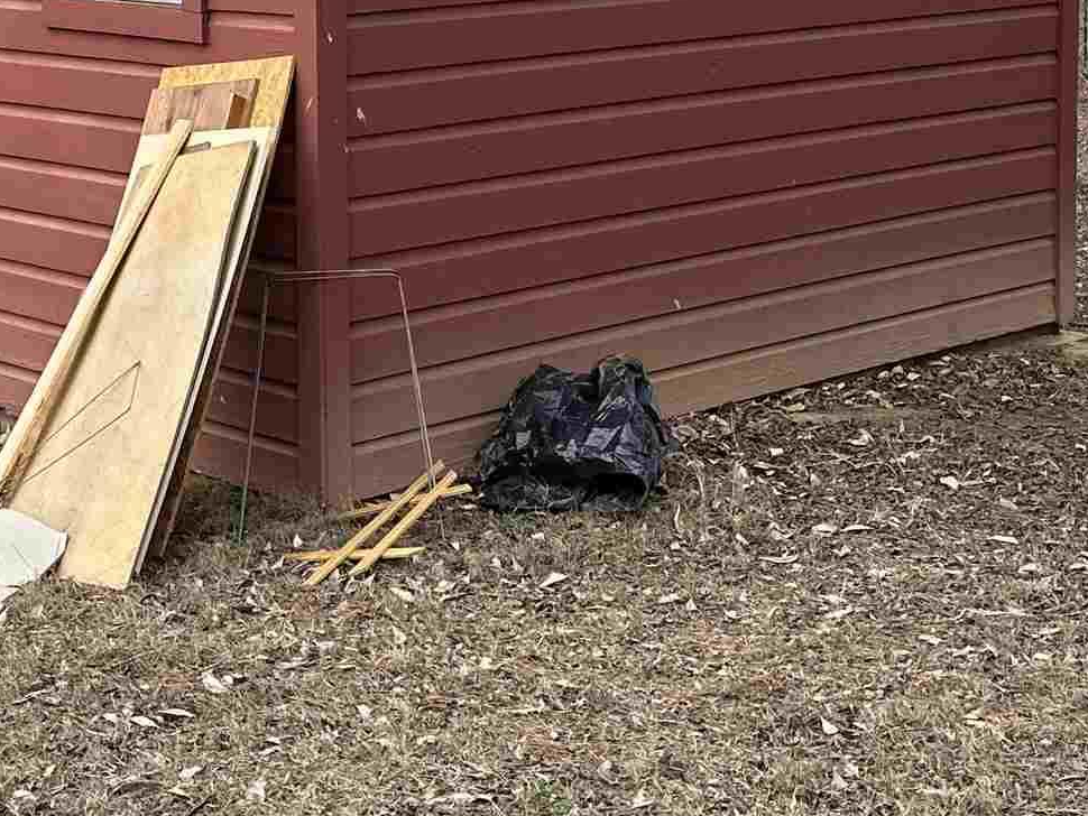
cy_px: 99
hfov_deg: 25.4
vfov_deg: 19.1
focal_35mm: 76
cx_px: 284
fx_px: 2389
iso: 80
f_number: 1.78
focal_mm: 6.86
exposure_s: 1/270
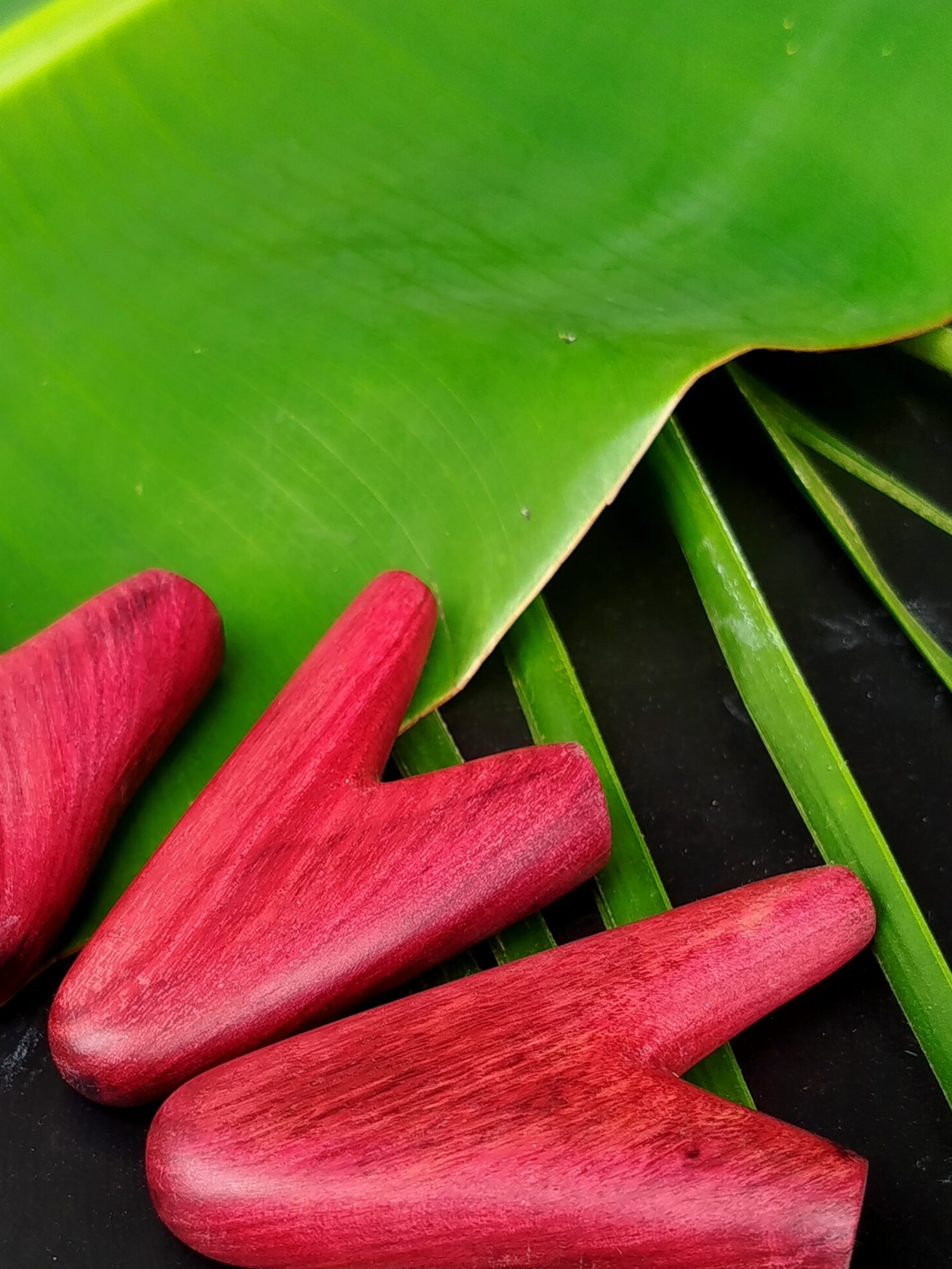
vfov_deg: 30.6
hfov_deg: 23.2
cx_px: 351
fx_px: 2310
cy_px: 798
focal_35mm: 63
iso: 50
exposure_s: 1/151
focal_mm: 5.31
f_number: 1.7
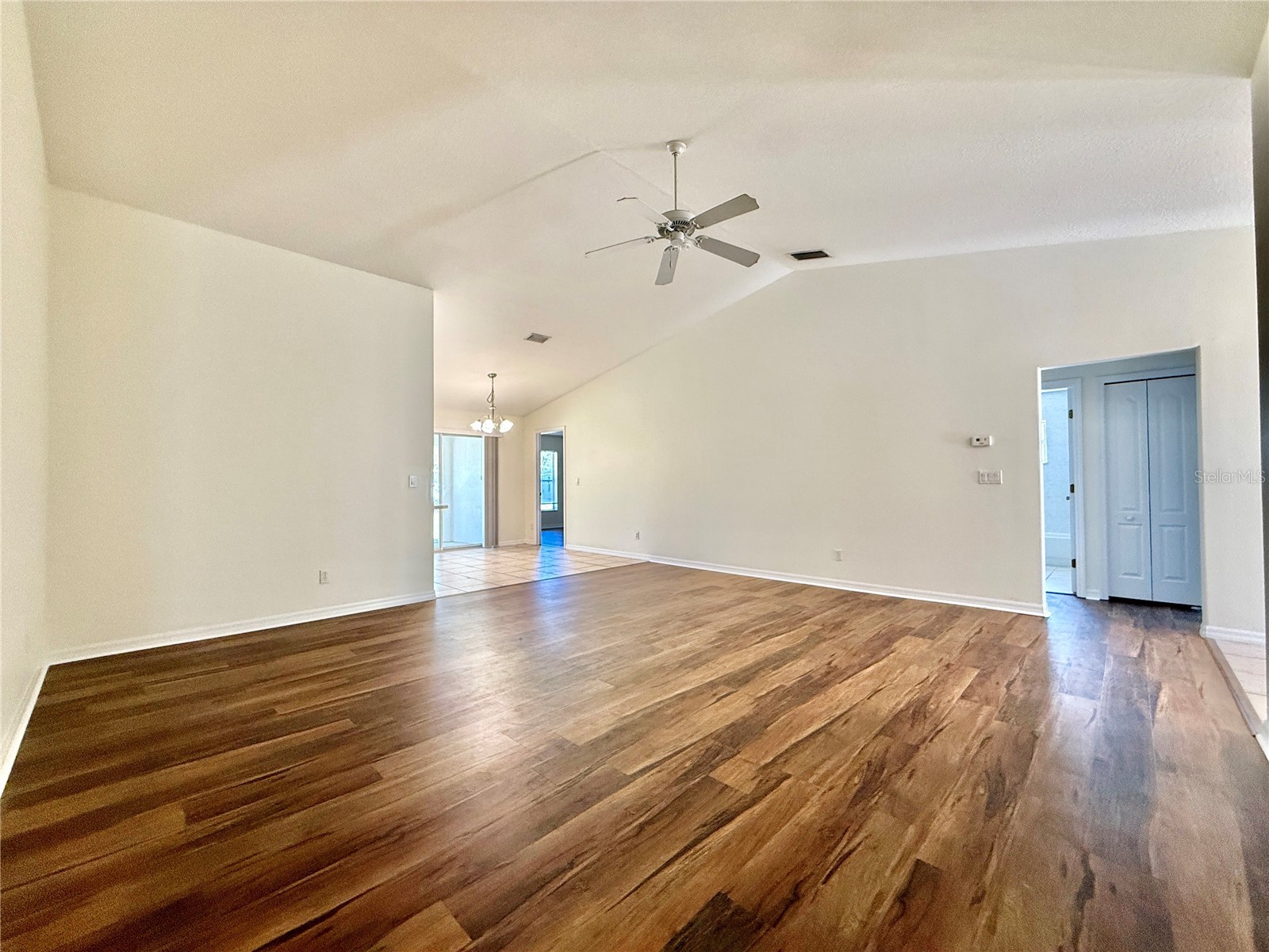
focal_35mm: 14
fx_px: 513
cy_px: 476
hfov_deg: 102.1
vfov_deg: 85.7
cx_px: 634
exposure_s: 1/120
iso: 250
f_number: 2.2
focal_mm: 2.22
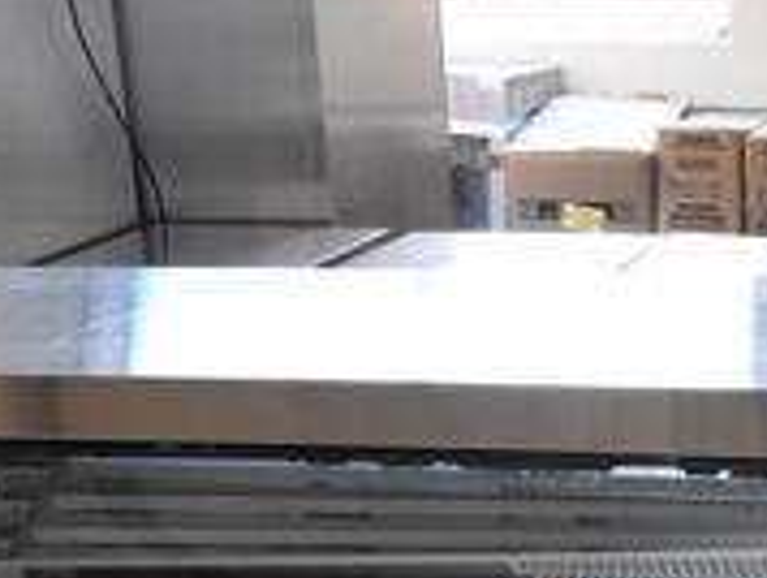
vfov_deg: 15.5
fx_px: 1975
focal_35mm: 89
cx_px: 806
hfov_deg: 21.1
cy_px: 832
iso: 2800
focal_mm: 18
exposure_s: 1/125
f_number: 3.5
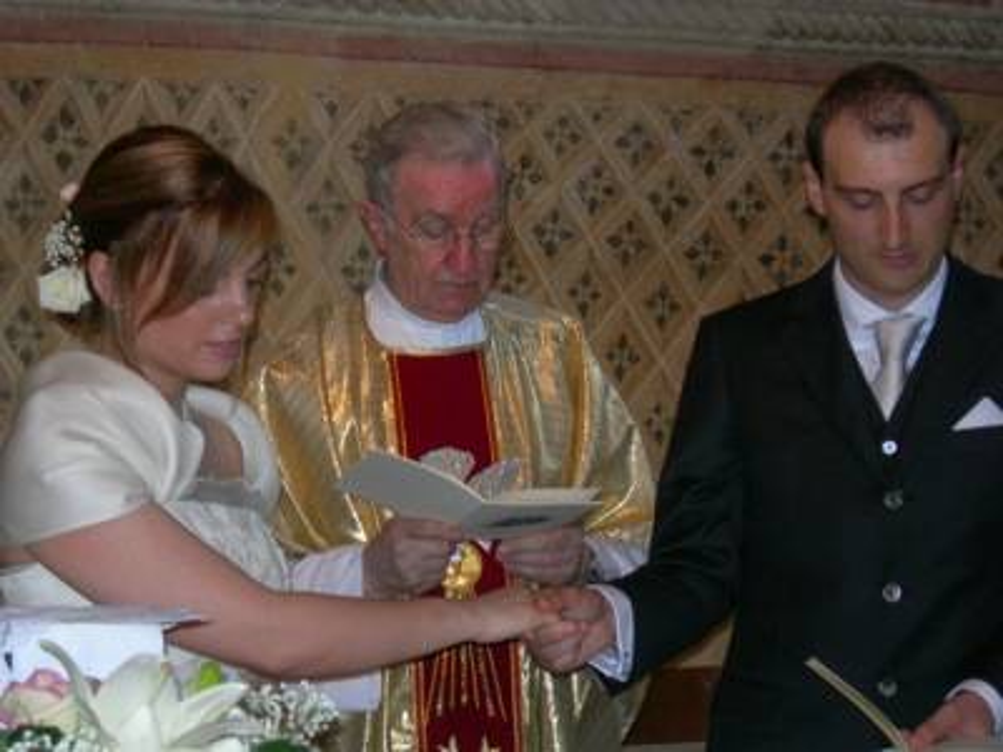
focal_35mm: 82
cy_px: 376
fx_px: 2376
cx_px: 502
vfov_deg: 18.0
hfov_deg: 23.8
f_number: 4
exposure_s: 1/60.1
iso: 151
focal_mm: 17
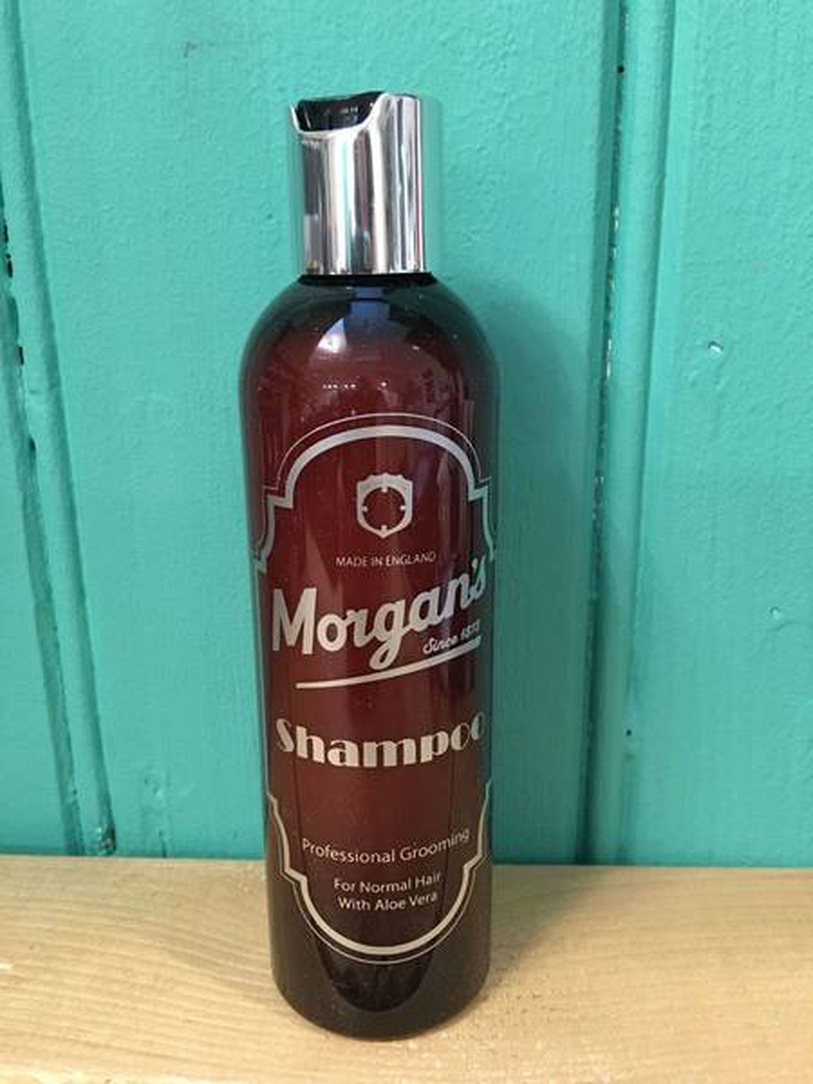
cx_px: 406
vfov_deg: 61.7
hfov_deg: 48.2
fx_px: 908
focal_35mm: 29
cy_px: 542
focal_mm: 4.15
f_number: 2.2
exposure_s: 1/8
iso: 160
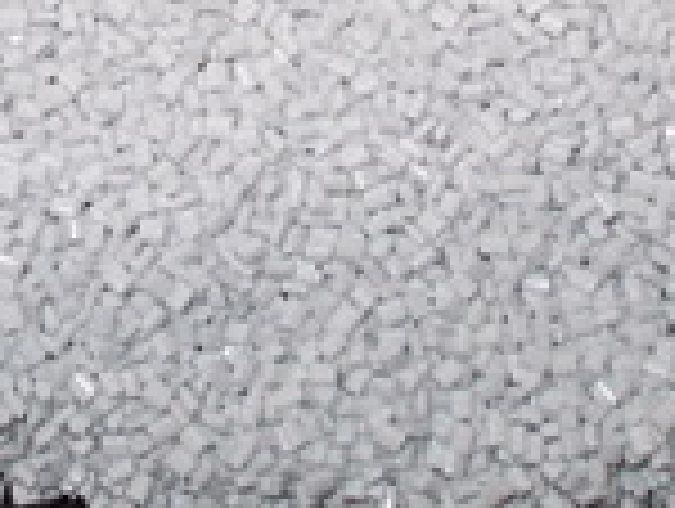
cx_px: 230
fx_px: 2207
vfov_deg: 12.8
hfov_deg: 17.3
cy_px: -137
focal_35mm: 113
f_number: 3.6
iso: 200
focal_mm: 6
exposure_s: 1/25
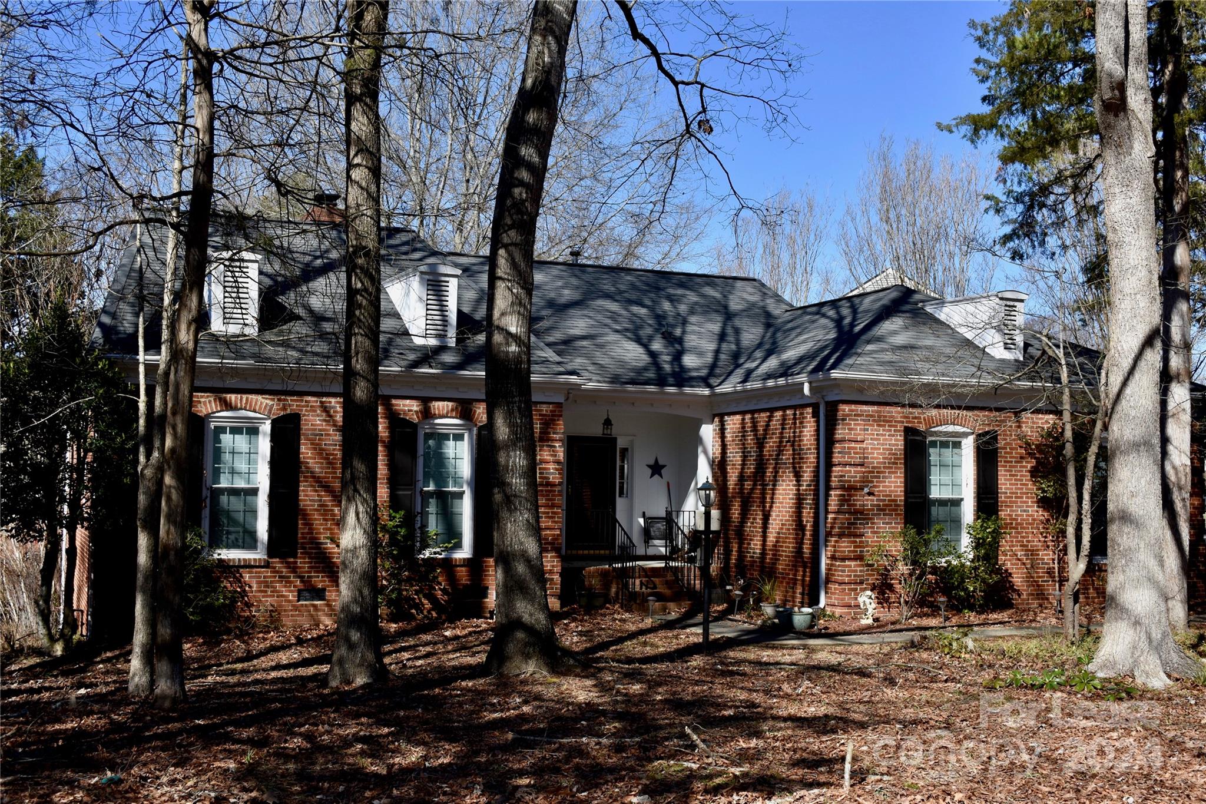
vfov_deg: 34.2
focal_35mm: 39
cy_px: 402
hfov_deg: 49.6
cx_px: 603
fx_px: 1306
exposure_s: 1/500
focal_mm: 26
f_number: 8
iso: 280
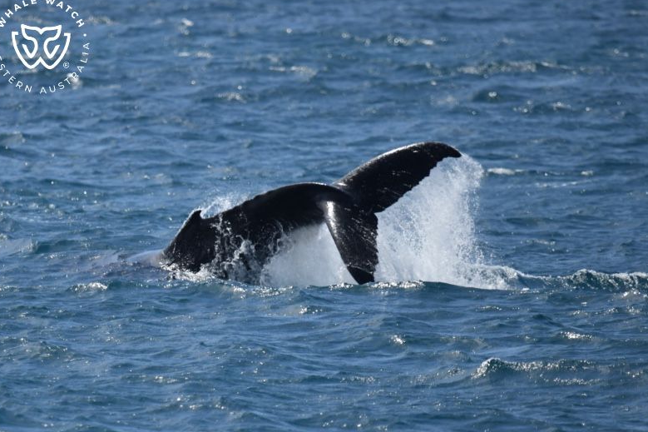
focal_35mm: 616
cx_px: 320
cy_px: 214
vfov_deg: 2.2
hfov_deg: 3.3
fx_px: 11085
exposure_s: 1/8000
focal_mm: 600
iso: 1100
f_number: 6.3
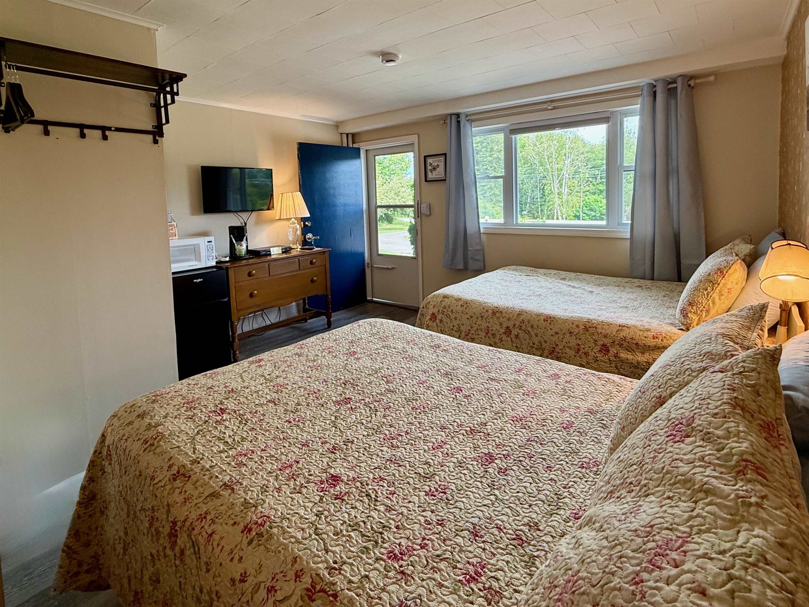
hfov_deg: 102.1
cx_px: 404
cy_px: 304
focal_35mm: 14
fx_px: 327
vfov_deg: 85.7
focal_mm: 2.22
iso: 100
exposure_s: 1/120
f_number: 2.2
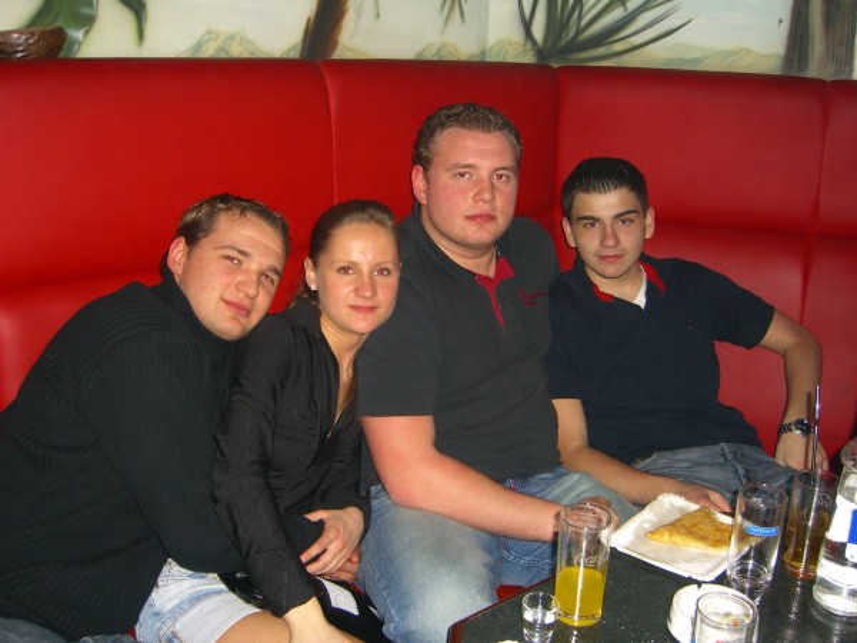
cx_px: 428
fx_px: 941
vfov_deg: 37.7
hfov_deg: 49.0
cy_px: 322
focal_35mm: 38
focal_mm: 7.9
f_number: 2.8
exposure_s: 1/60
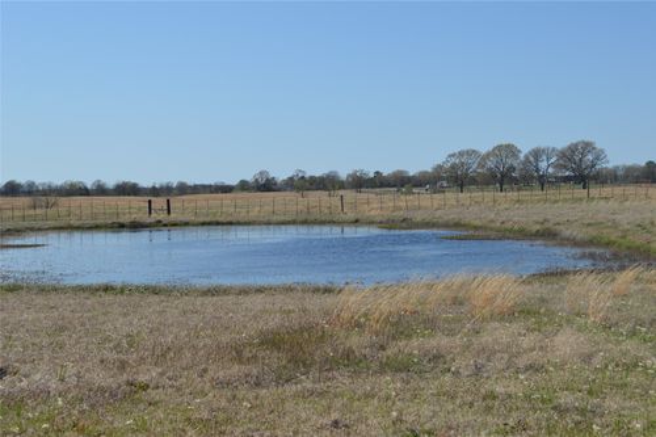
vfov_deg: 25.7
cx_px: 328
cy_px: 218
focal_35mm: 52
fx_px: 956
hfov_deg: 37.9
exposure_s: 1/320
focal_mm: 35
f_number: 9
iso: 100
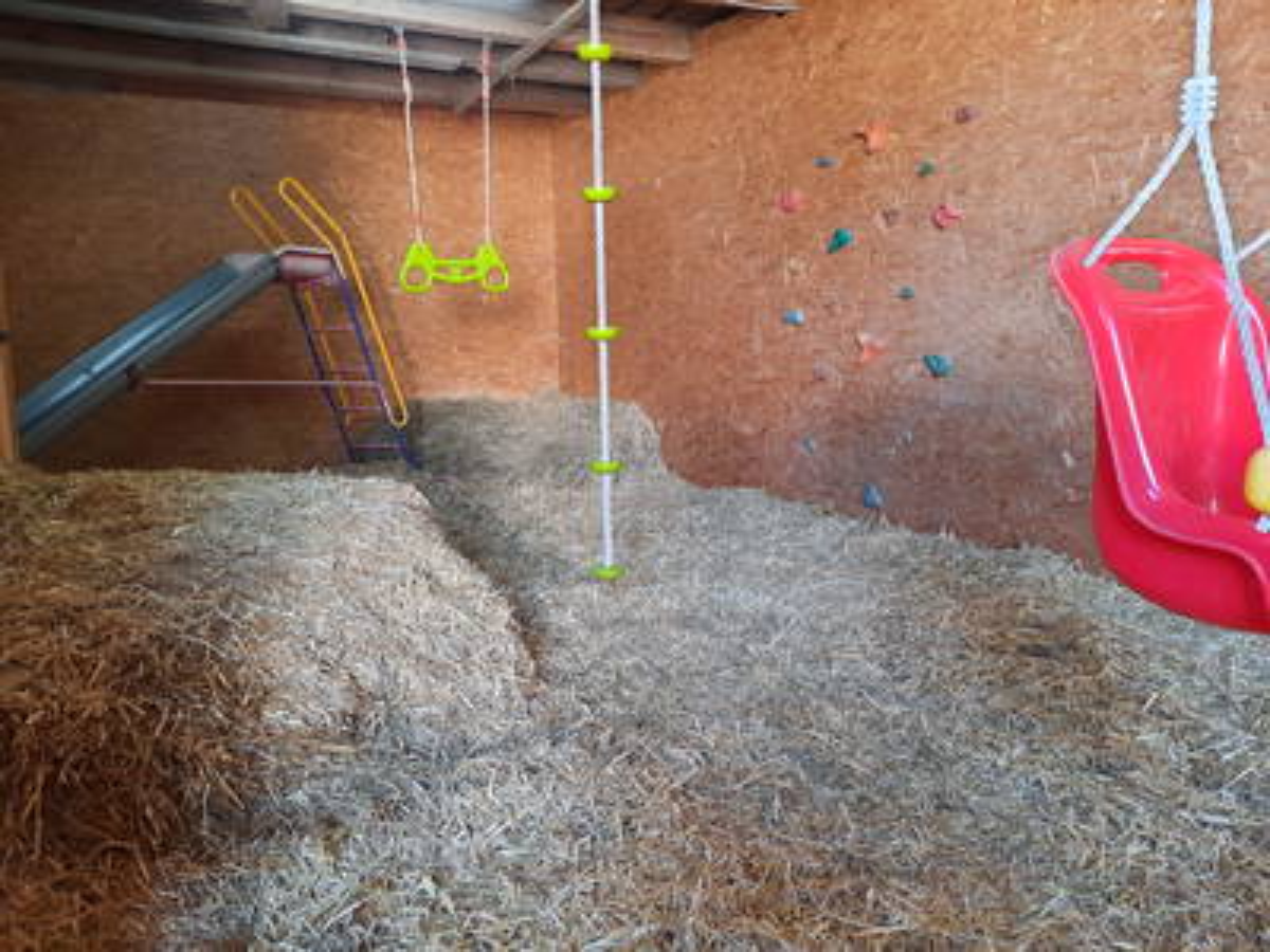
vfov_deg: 54.9
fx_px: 917
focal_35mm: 25
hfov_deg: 69.4
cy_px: 476
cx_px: 635
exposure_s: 1/33
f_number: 2
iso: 320
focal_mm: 4.6
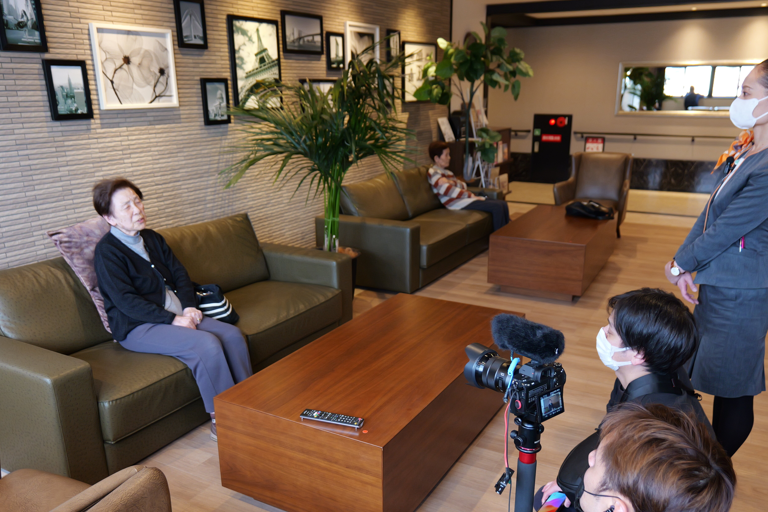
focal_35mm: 29
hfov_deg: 63.6
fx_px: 619
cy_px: 294
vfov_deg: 44.8
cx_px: 399
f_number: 3.8
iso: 1600
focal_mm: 24
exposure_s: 1/60
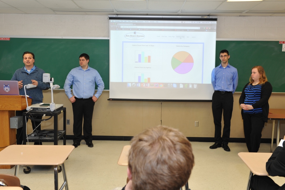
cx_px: 144
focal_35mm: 36
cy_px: 96
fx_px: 285
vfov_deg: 36.9
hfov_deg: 53.1
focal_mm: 35
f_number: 7.1
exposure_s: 1/80
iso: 1000
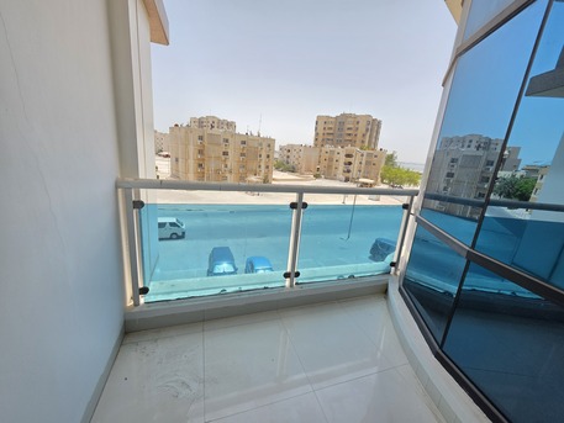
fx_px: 212
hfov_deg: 106.2
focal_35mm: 13
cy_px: 212
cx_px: 282
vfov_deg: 89.9
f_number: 1.9
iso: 40
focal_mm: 2.2
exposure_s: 1/1055
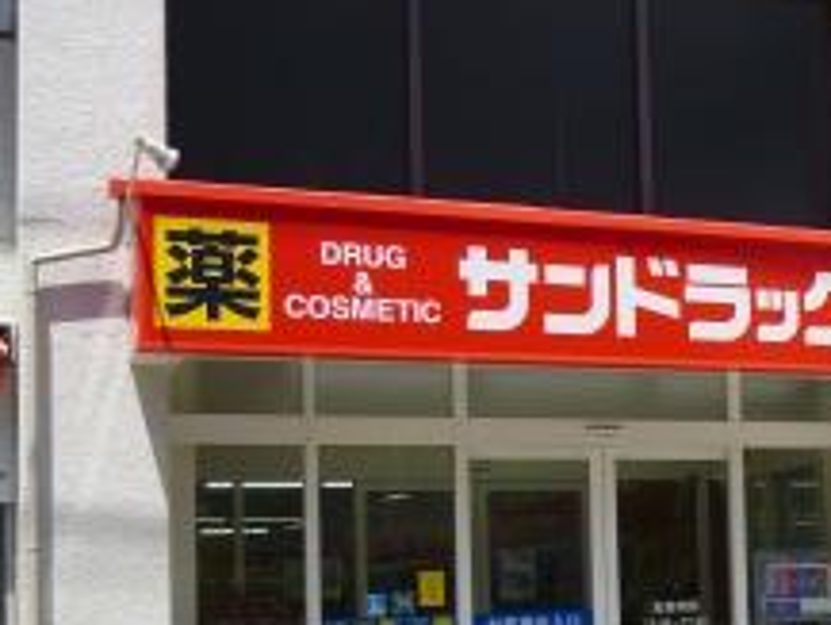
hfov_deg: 28.7
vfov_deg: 22.7
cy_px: 487
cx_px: 797
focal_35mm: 64
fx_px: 1537
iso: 100
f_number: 2.8
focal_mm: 5.6
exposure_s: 1/1000
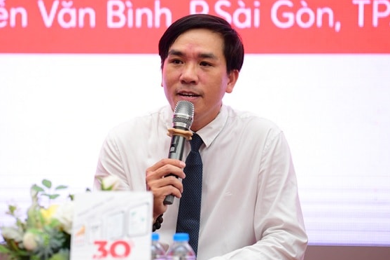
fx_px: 2491
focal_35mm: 230
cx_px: 153
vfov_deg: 6.0
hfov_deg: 9.0
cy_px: 129
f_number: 2.8
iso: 1600
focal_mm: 160
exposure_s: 1/320
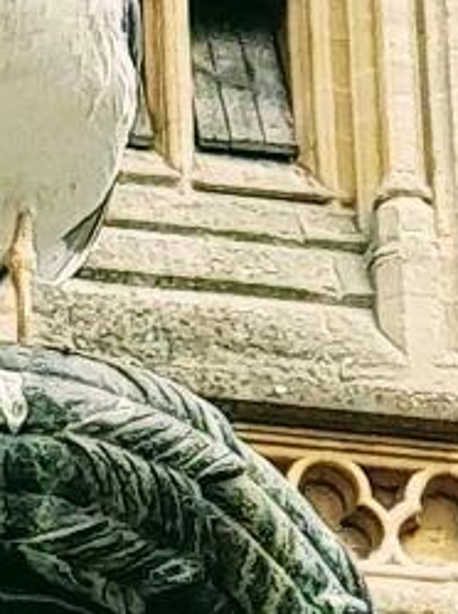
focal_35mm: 251
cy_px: 880
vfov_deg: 7.8
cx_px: -76
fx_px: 4439
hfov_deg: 5.9
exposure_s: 1/318
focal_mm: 6
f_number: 2.4
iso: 25
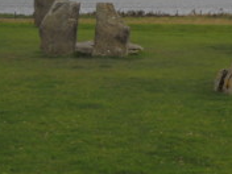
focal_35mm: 105
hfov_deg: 18.6
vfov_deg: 14.0
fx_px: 704
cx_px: 185
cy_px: 17
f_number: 3.1
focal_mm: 6.72
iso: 64
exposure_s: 1/154
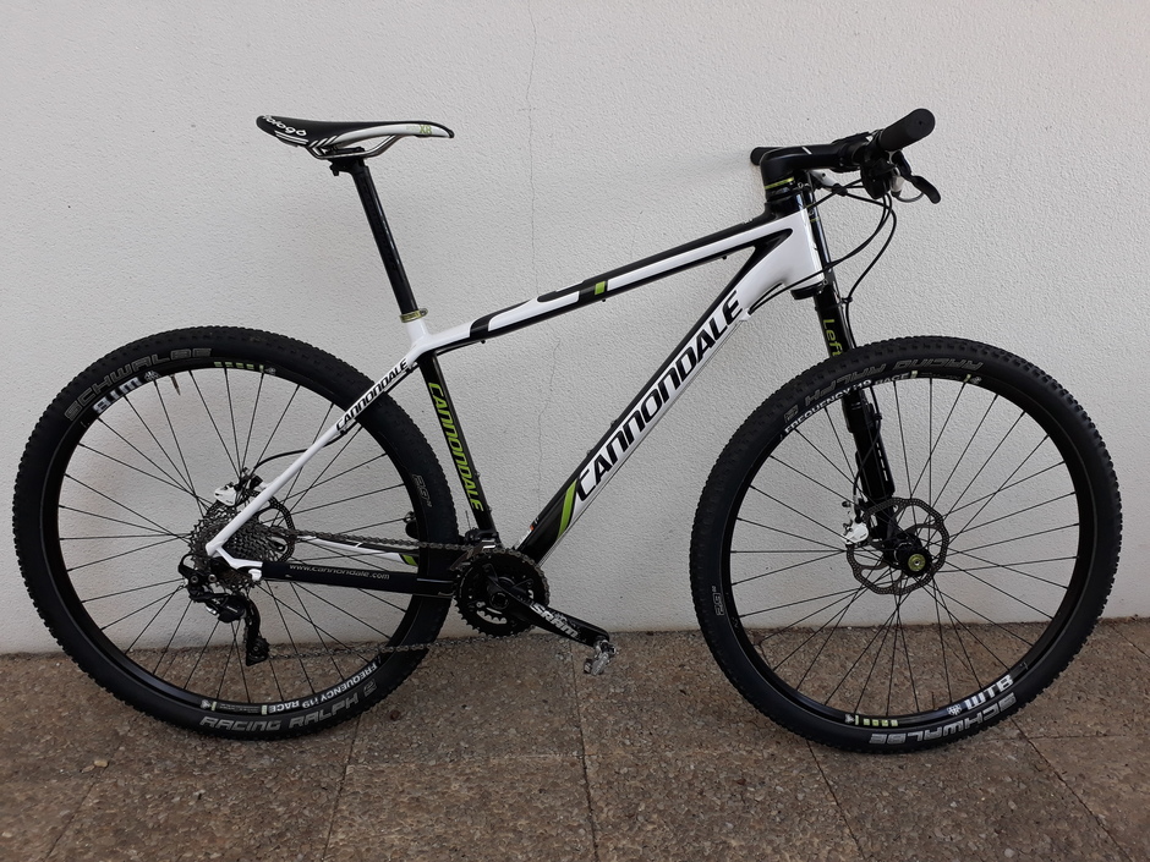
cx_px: 575
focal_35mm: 27
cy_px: 431
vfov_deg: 51.4
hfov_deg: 65.3
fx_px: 897
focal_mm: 3.6
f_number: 1.9
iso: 64
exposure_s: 1/100
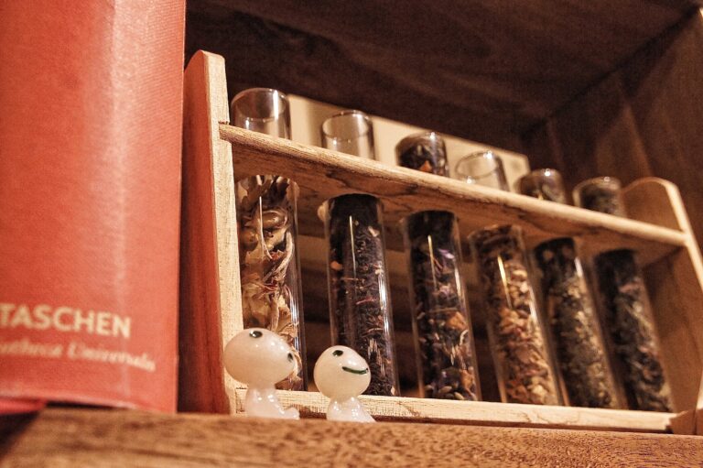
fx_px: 732
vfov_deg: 35.4
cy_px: 234
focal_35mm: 38
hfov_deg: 51.3
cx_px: 352
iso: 3200
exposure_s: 1/100
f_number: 6.3
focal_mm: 25
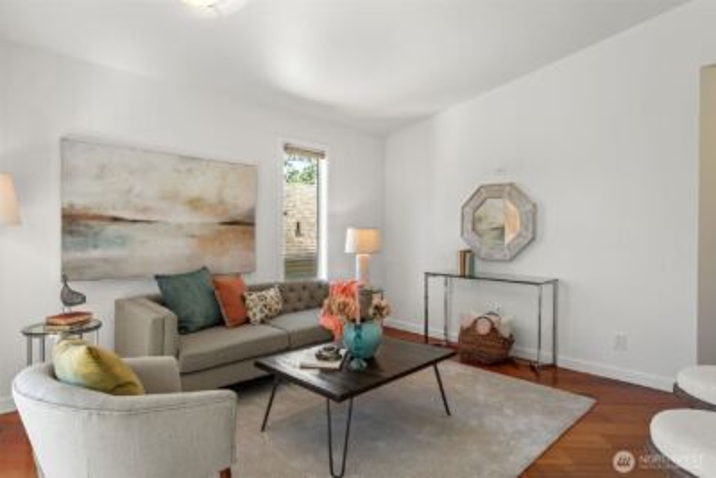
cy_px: 239
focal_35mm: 20
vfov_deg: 62.0
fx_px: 398
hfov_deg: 84.0
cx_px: 358
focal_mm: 20
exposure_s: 1/10
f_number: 7.1
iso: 320
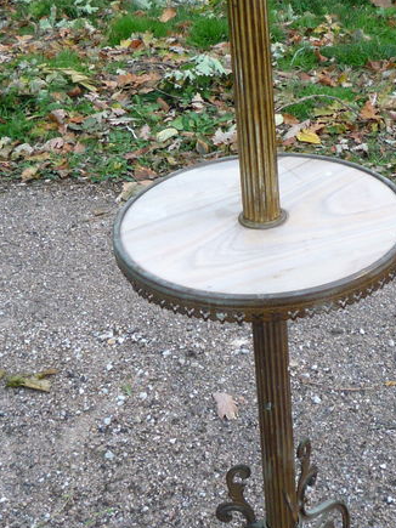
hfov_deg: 21.3
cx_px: 233
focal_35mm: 69
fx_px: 1053
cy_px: 187
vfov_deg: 28.0
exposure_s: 1/30
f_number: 3.3
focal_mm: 5.2
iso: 160
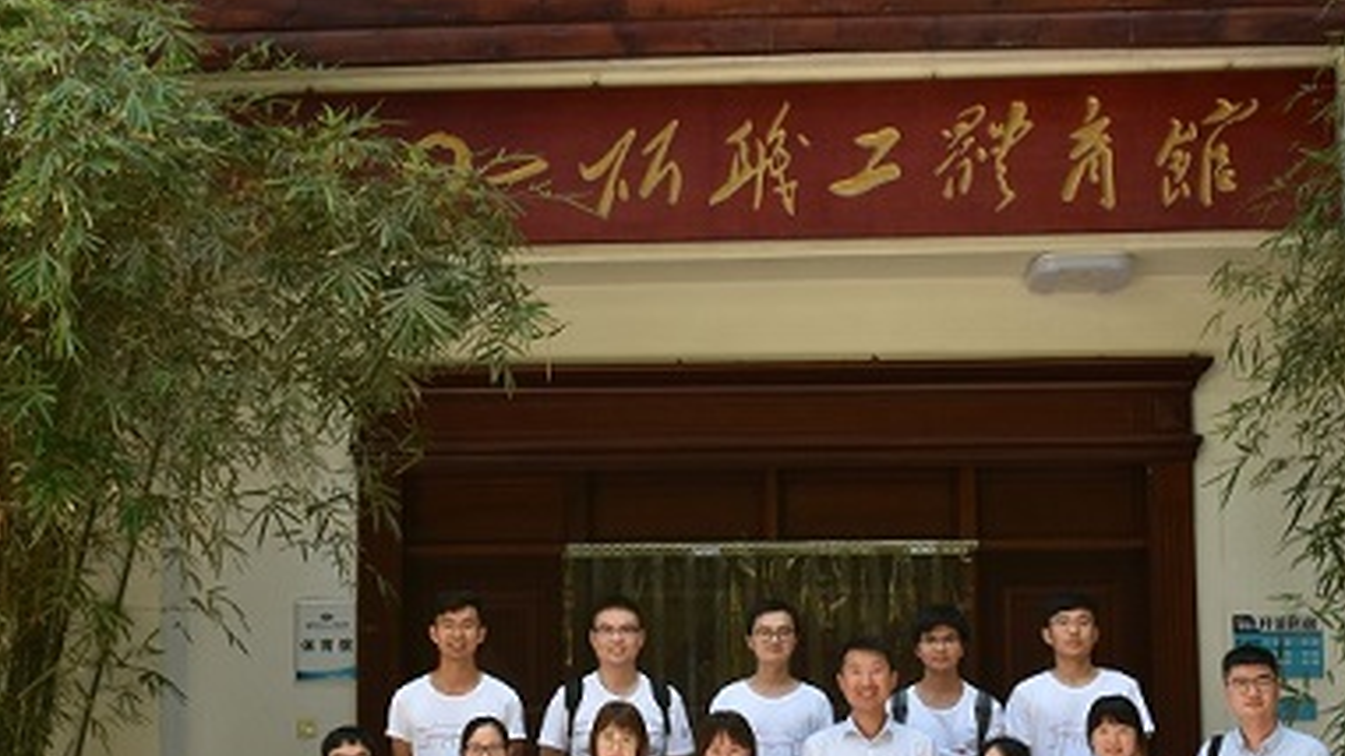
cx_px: 593
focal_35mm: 67
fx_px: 2382
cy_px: 549
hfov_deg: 31.5
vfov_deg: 17.9
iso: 320
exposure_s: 1/100
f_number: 8
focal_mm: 27
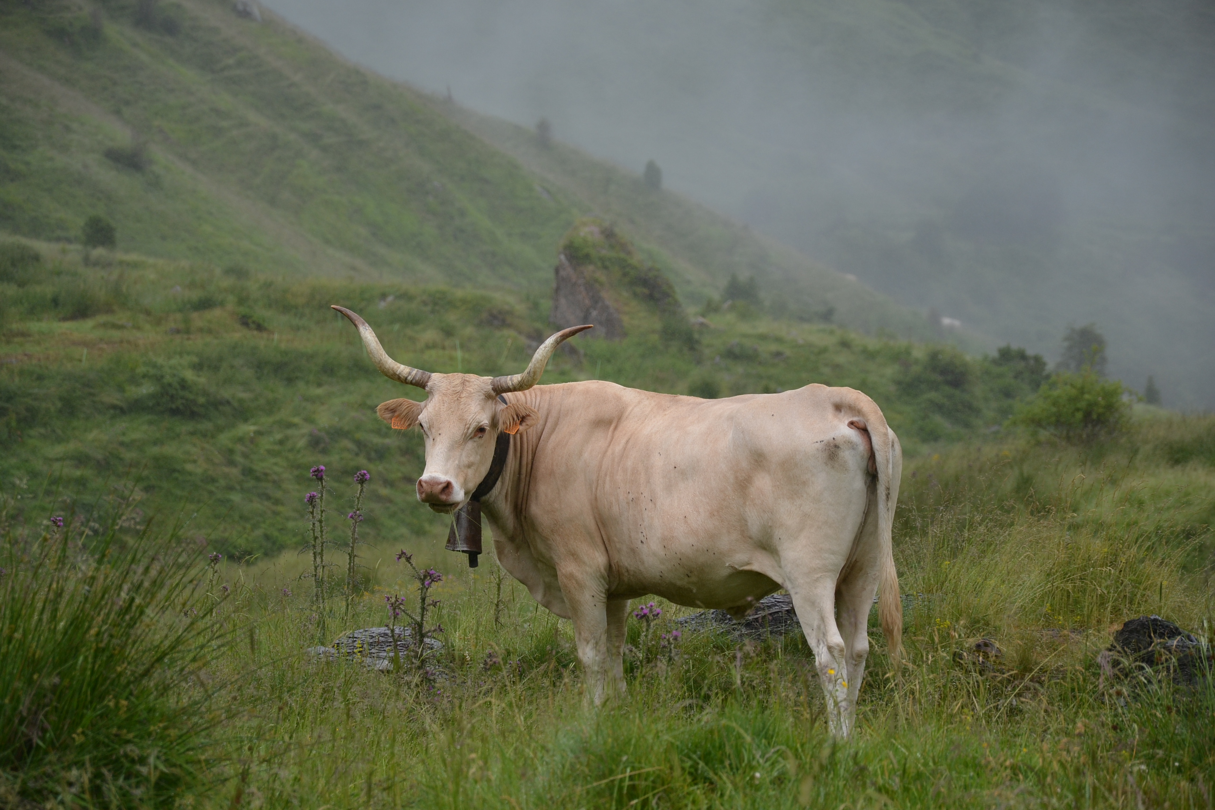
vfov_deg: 8.7
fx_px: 5349
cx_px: 608
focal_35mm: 159
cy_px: 405
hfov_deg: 13.0
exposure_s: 1/500
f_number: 5.6
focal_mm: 105
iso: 160
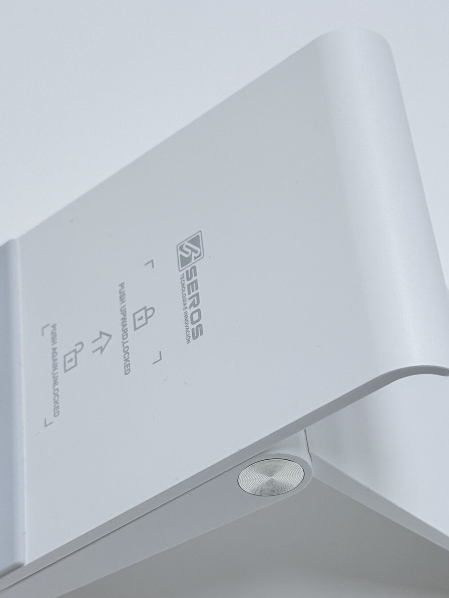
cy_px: 372
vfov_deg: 21.5
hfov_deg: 16.2
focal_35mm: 91
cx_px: 196
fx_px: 1573
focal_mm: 6.76
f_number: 1.78
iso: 64
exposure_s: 1/261
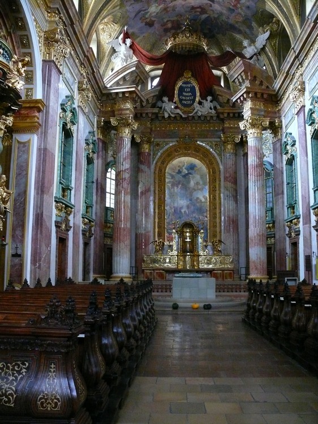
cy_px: 212
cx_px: 159
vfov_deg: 52.6
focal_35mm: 35
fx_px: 429
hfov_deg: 40.7
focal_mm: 7.4
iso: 800
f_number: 2.8
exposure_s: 1/15
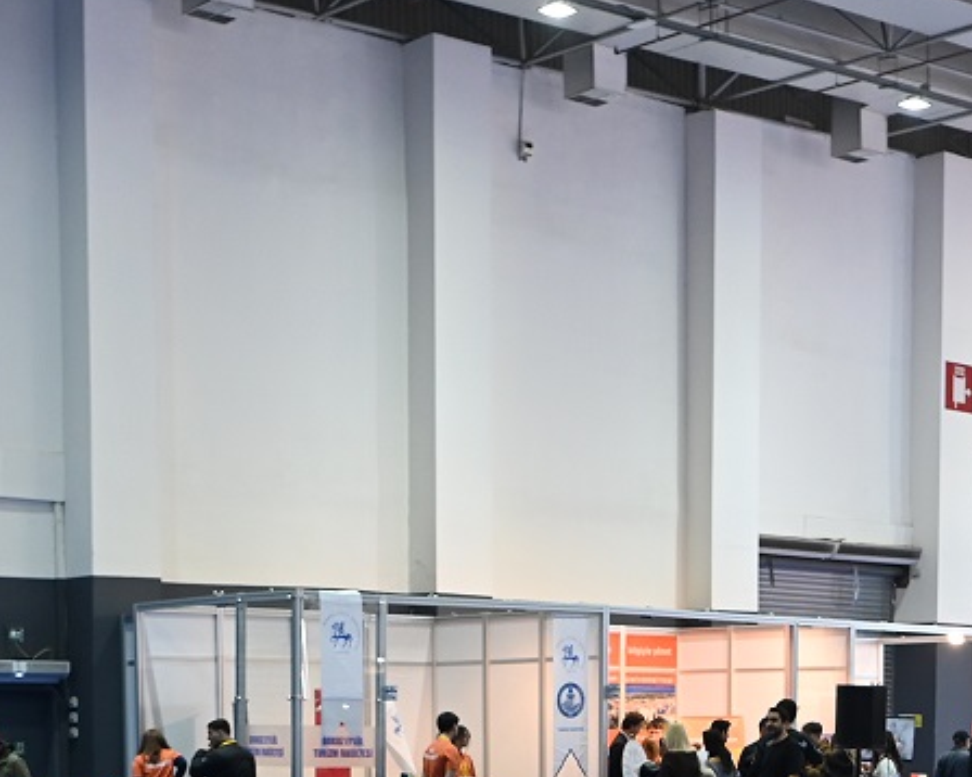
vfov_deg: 18.8
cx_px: 612
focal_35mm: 76
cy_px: 994
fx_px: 2185
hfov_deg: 25.0
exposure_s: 1/160
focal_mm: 24
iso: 1250
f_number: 3.2
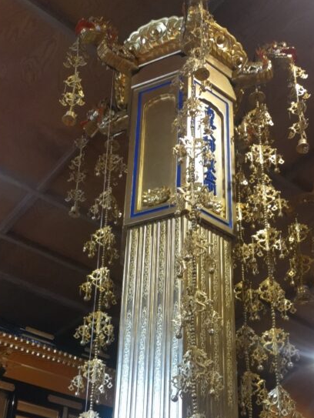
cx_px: 162
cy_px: 343
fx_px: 592
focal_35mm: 49
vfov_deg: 37.3
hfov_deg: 29.7
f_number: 1.79
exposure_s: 1/50
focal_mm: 4.8
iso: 919
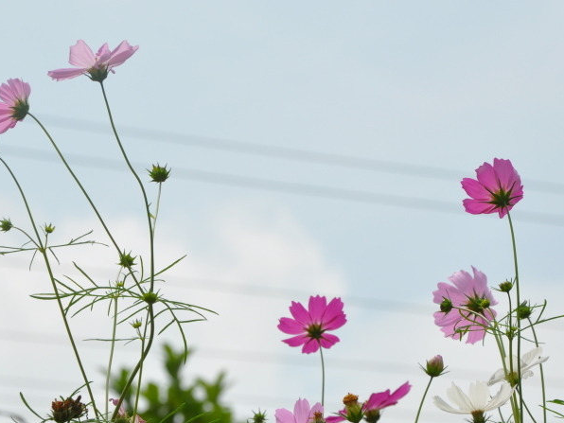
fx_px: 4233
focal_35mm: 260
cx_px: 298
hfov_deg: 7.6
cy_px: 261
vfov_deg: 5.7
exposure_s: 1/500
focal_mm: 105
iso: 200
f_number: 11
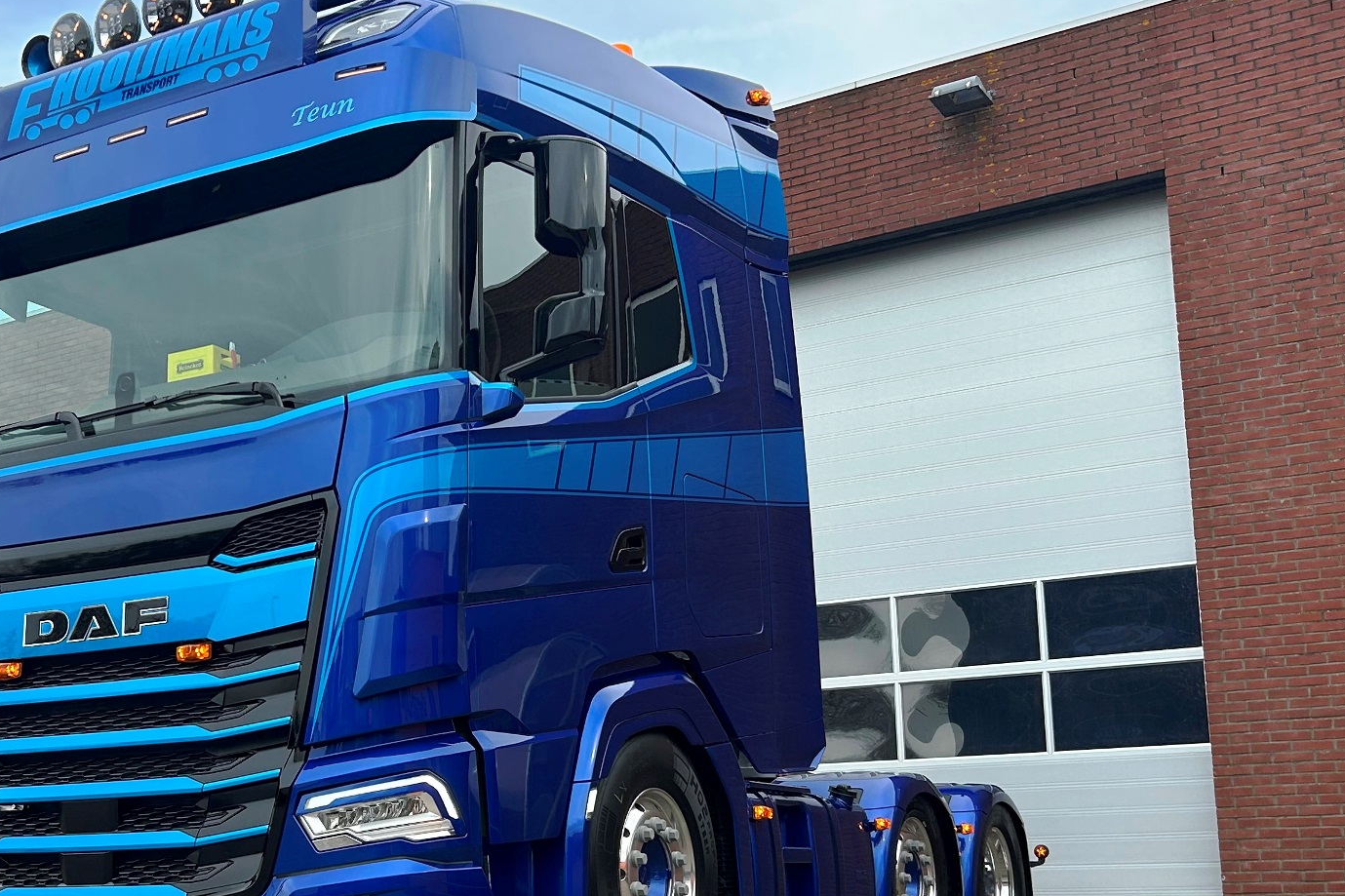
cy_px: 495
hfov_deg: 46.3
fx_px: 1569
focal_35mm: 42
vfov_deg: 31.9
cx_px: 577
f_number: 1.5
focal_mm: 5.7
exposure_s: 1/1698
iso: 50
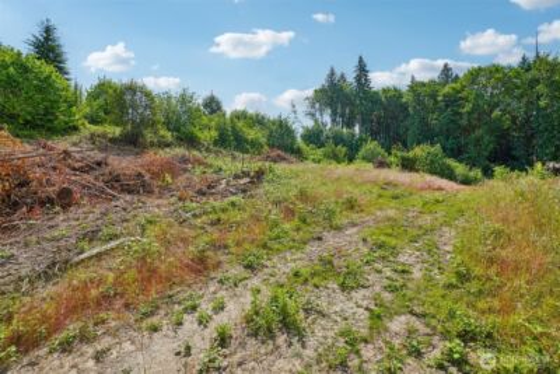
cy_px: 187
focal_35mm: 16
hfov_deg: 96.7
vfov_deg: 73.8
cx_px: 280
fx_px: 249
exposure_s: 1/640
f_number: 8
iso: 400
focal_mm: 16
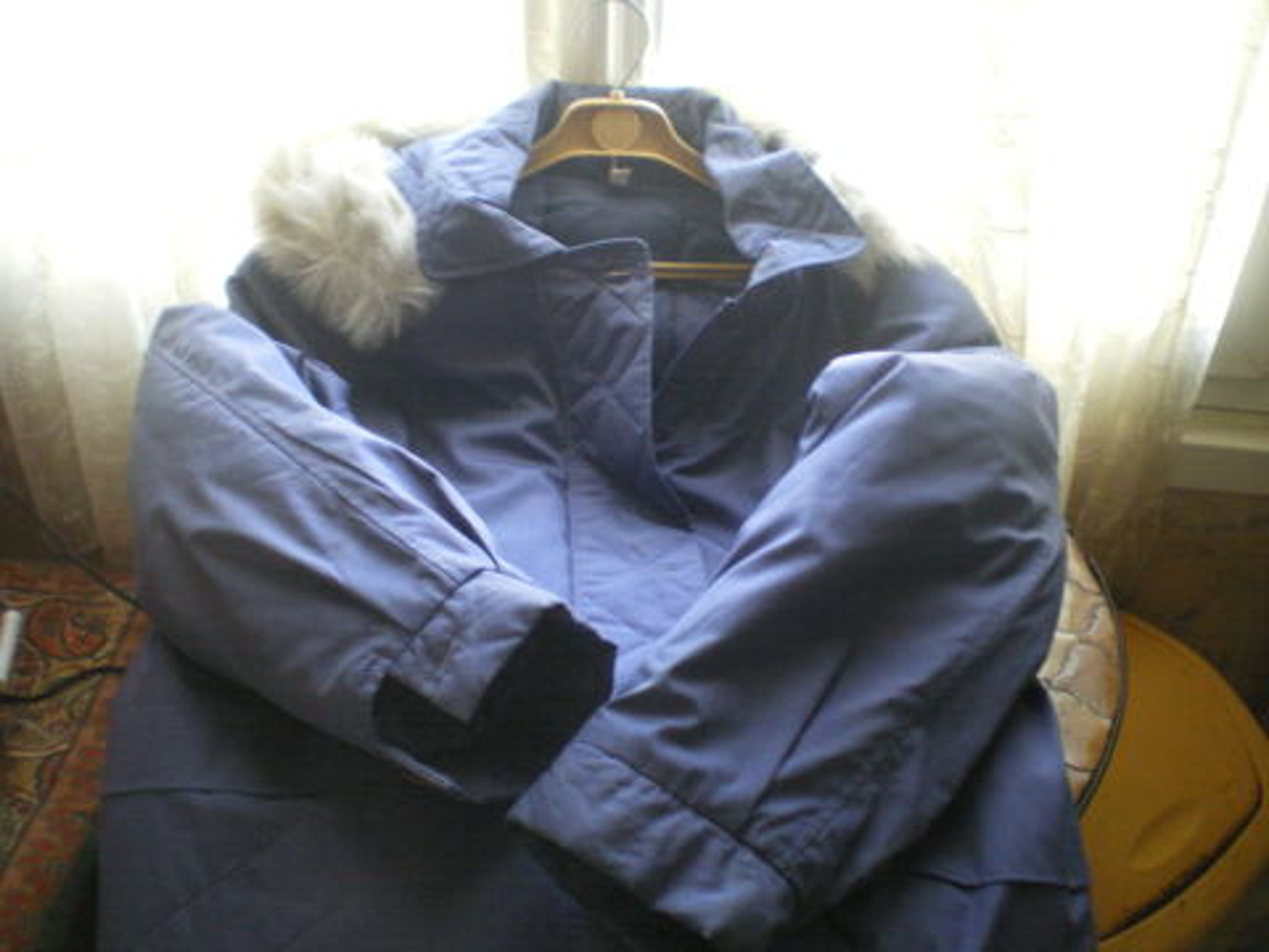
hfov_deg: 49.0
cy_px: 476
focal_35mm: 38
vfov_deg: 37.7
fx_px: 1393
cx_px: 634
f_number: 3.1
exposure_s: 1/15
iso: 400
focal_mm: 6.3
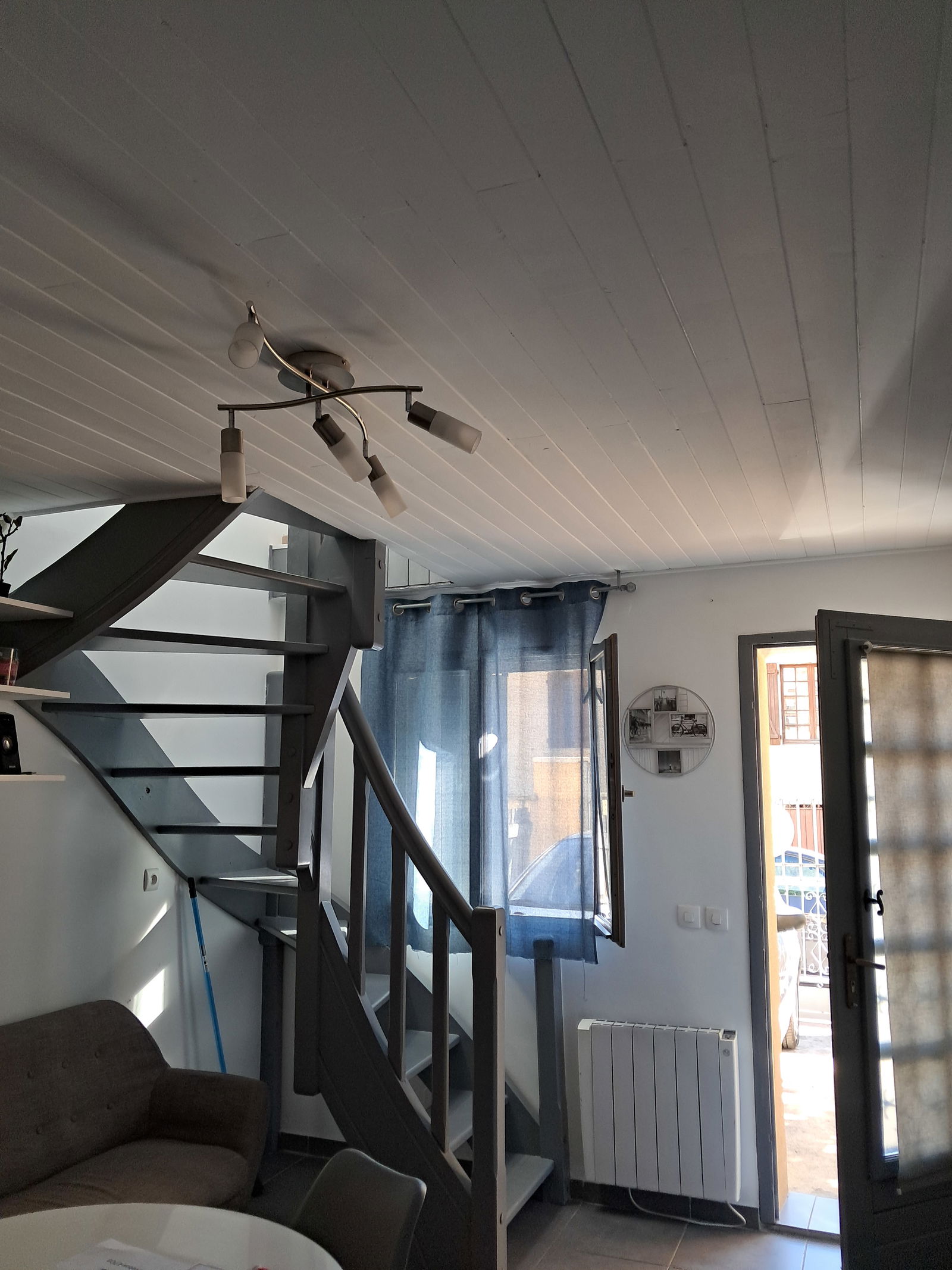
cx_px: 476
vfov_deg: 65.3
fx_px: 990
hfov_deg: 51.4
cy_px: 635
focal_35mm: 27
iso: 80
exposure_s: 1/60
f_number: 1.8
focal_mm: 4
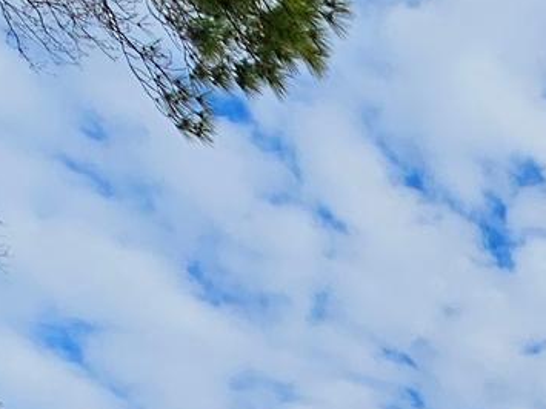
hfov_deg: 18.9
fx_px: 1183
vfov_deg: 12.9
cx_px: 1026
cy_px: 1072
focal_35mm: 75
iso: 50
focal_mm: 2.2
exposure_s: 1/3042
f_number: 2.2
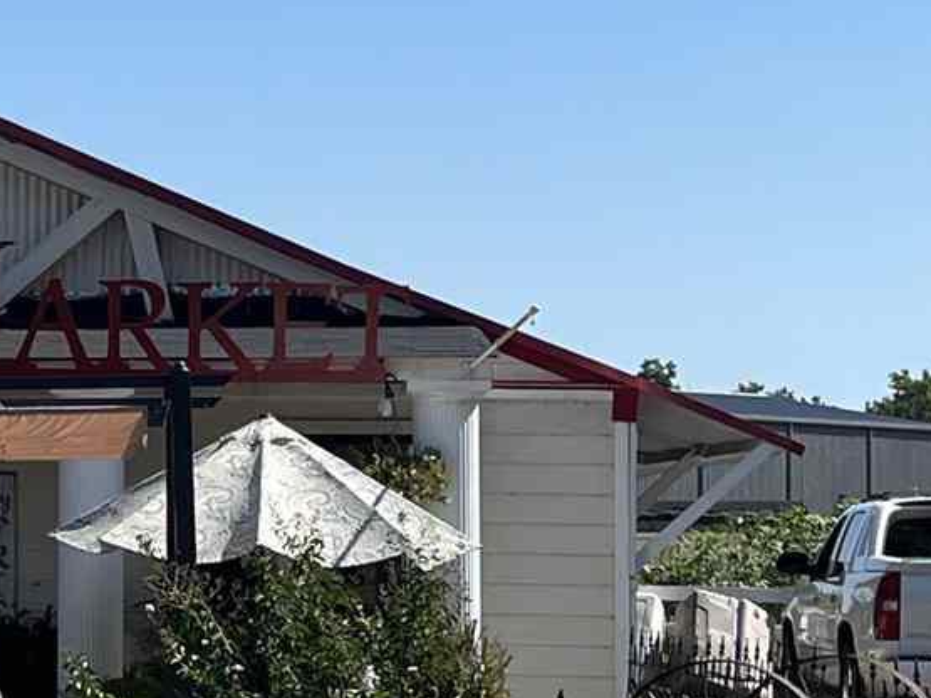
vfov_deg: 10.3
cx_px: 0
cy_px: 477
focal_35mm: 144
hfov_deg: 13.5
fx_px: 3872
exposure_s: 1/5319
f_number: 1.5
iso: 50
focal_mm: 5.7
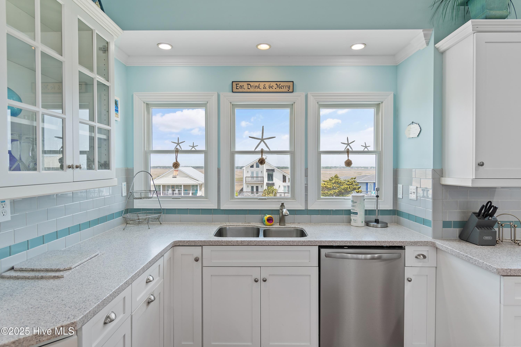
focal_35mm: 19
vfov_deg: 64.6
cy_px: 174
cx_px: 260
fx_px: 275
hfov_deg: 86.9
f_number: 4.8
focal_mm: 13
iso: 100
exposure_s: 1/30
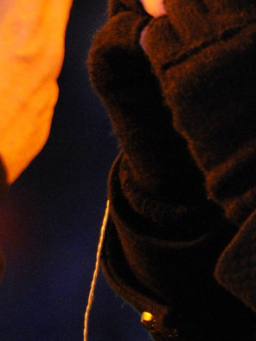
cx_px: 366
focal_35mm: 1408
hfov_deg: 1.1
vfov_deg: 1.4
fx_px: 13869
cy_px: 27
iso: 1000
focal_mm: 200
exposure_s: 1/160
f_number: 3.5
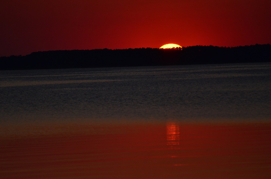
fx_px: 3380
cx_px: 136
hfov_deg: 4.6
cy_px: 90
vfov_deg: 3.0
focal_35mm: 450
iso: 1000
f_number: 5.6
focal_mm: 300
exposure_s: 1/8000
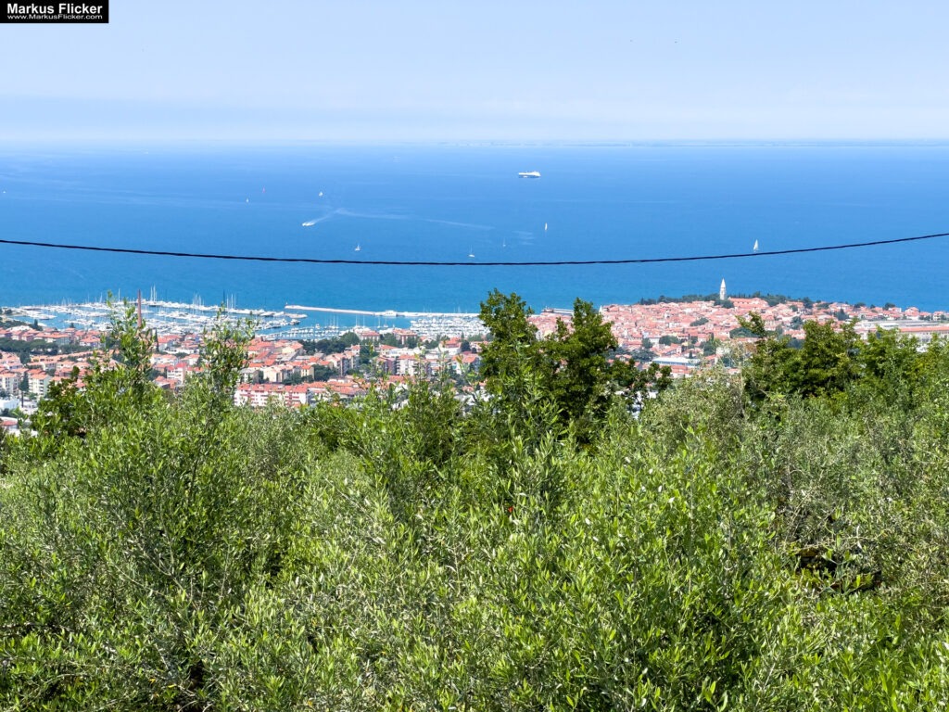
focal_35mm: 77
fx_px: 2111
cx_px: 474
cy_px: 356
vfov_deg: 19.1
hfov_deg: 25.3
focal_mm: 9
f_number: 2.8
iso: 32
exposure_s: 1/640
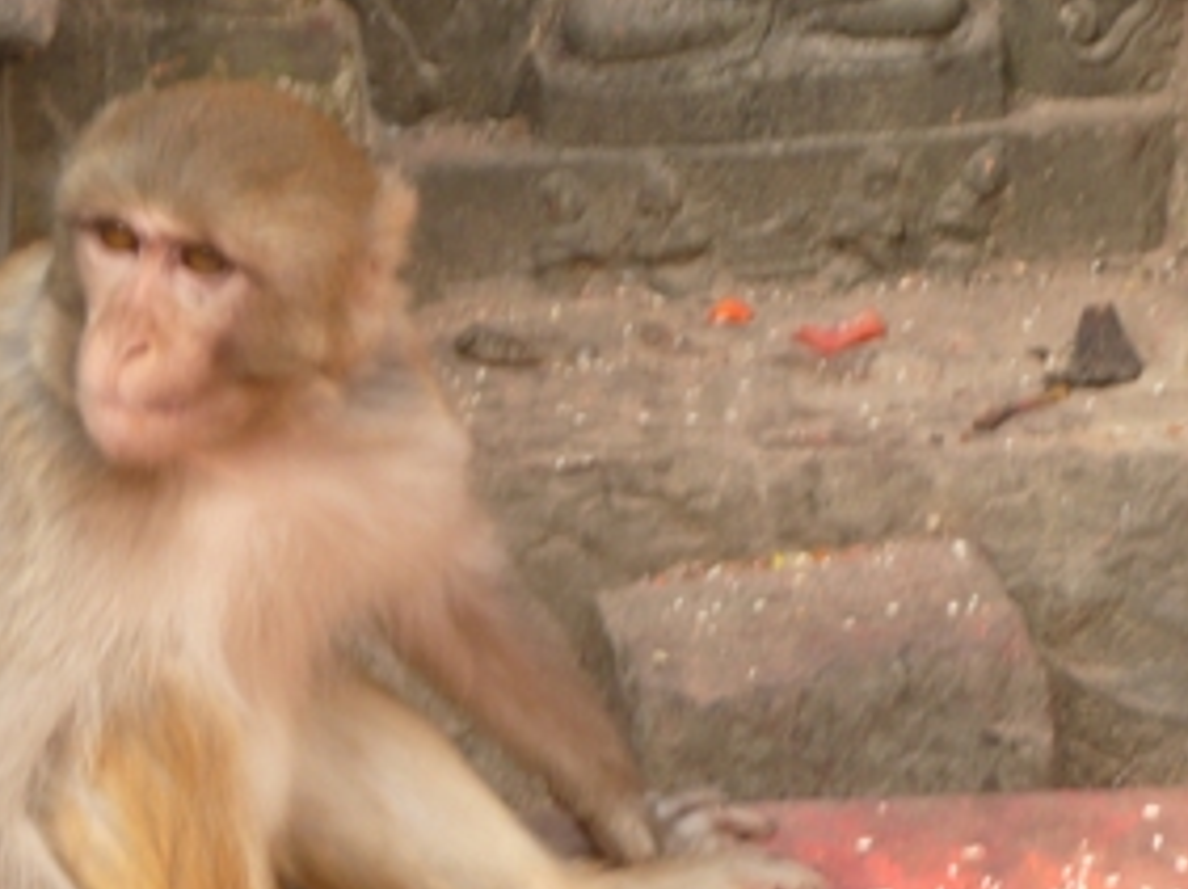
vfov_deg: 8.3
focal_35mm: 179
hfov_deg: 11.0
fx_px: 6138
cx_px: 261
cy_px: 640
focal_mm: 13.7
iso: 100
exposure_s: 1/80
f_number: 4.7
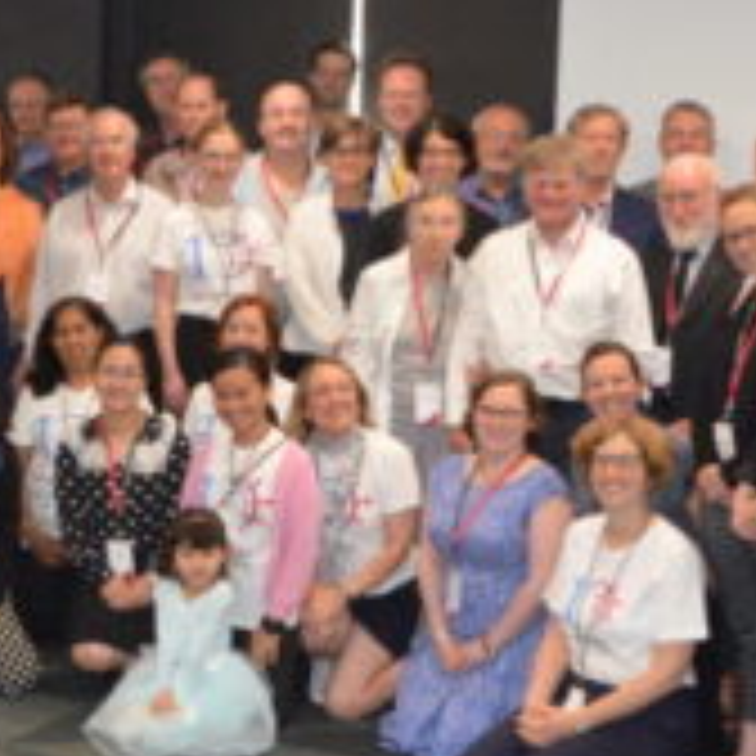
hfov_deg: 20.1
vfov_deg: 21.1
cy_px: 418
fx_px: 2026
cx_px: -90
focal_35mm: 82
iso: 3200
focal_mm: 18
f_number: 3.5
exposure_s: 1/60
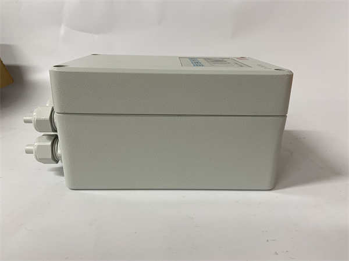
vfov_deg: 53.1
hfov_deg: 67.3
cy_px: 130
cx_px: 174
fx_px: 262
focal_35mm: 26
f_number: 1.8
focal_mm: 4.25
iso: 80
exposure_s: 1/50
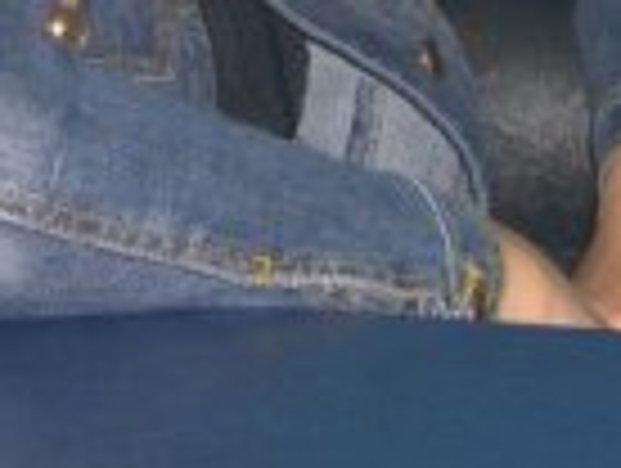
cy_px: -428
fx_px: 4439
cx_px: 122
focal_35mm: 247
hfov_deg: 8.0
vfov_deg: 5.9
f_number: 3.6
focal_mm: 11.8
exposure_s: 1/60
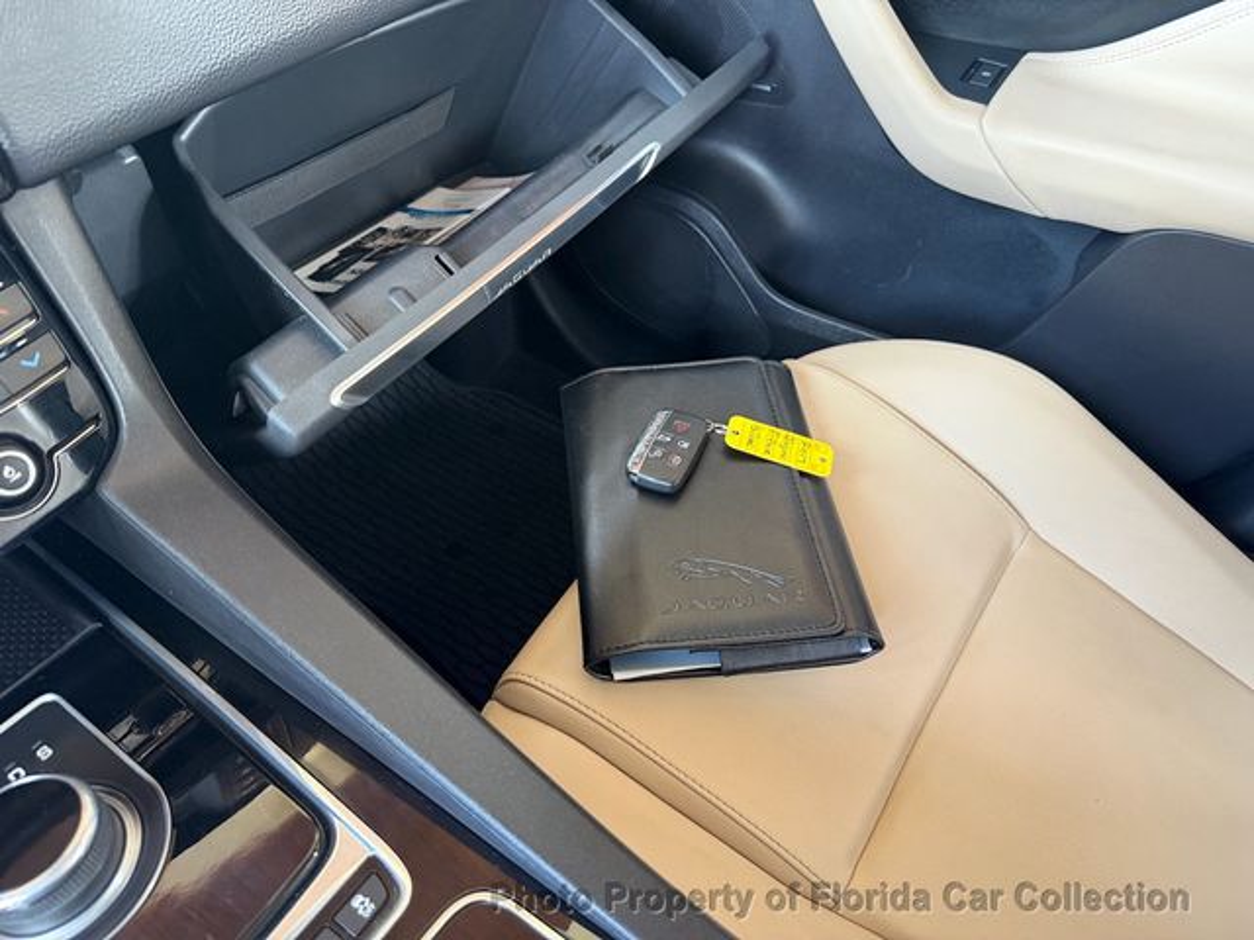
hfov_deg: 71.6
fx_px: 869
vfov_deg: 56.8
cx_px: 627
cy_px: 470
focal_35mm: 24
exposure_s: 1/58
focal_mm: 6.76
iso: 250
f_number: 1.78
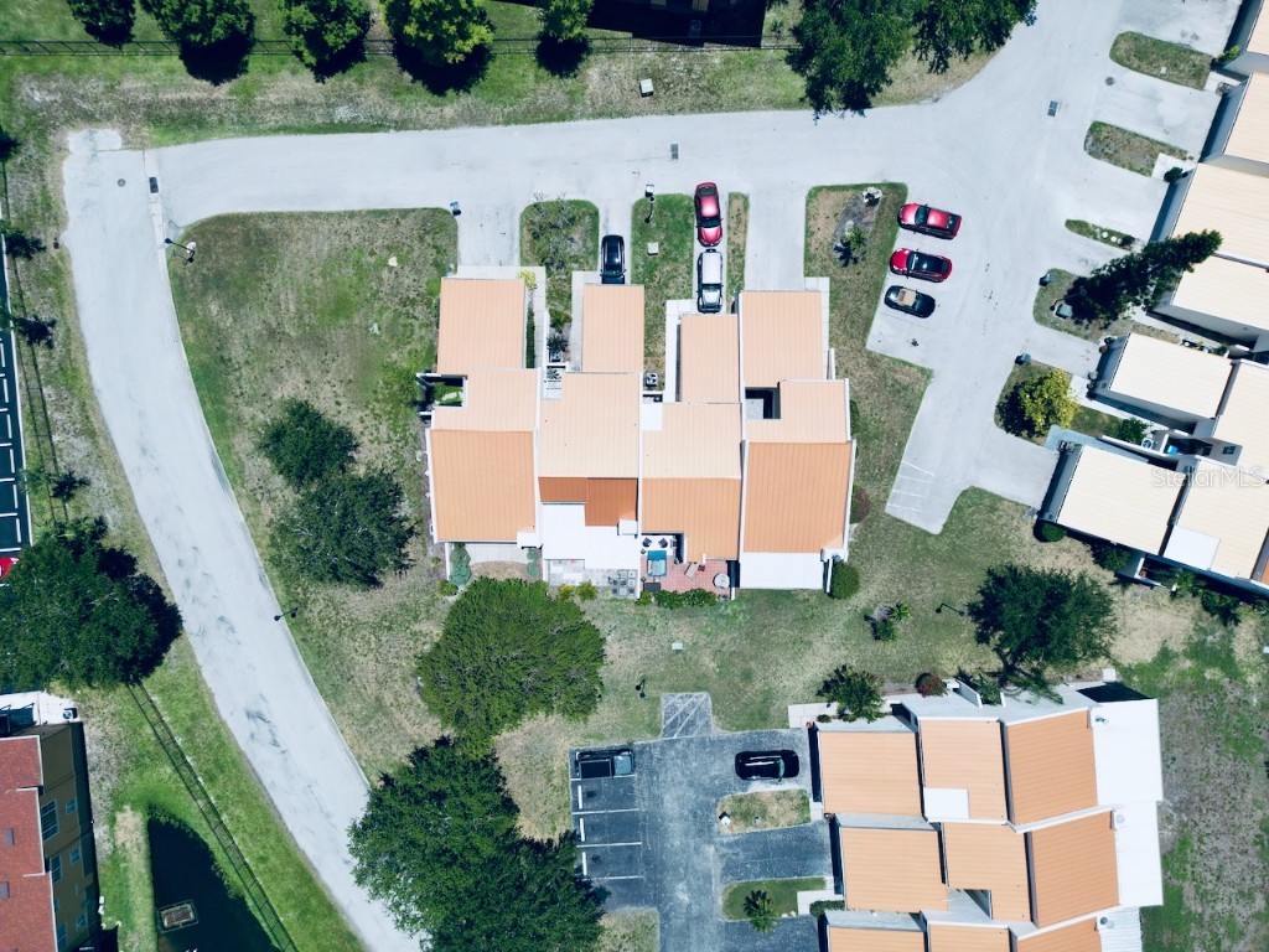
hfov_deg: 71.6
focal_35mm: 24
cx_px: 634
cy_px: 476
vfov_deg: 56.8
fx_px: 880
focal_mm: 6.72
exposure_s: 1/5000
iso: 150
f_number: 1.7
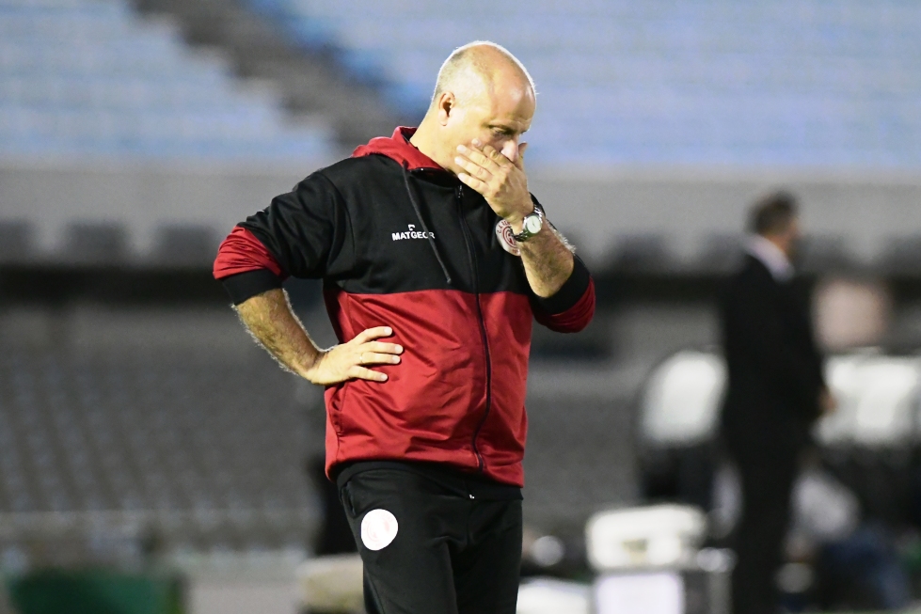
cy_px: 307
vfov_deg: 3.1
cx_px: 460
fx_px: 11513
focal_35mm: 450
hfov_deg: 4.6
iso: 8000
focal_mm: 300
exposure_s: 1/1250
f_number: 4
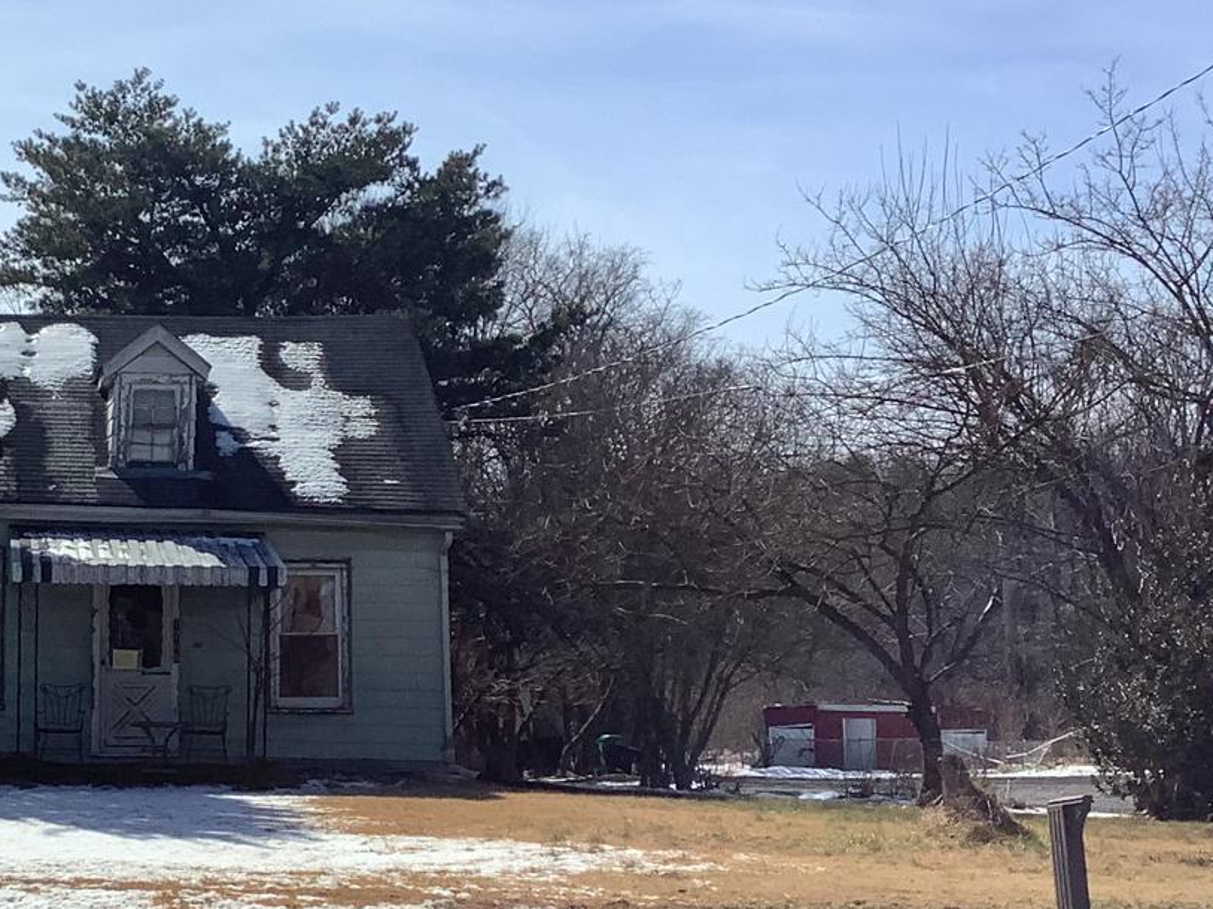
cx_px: 136
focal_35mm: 78
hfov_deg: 24.4
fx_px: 2732
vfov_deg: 18.9
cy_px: 530
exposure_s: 1/2331
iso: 25
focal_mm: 3.3
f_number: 2.4
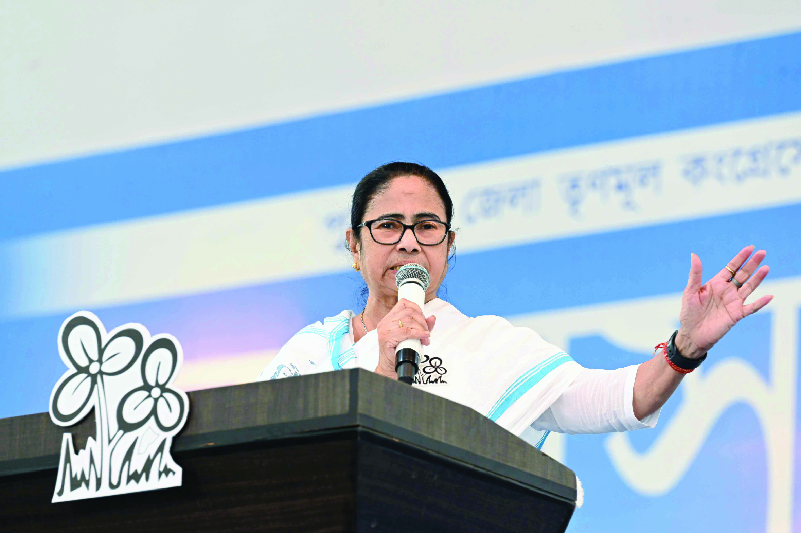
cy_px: 266
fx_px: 4447
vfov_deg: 6.9
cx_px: 400
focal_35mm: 200
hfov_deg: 10.3
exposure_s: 1/200
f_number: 5.6
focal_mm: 200
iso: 2000
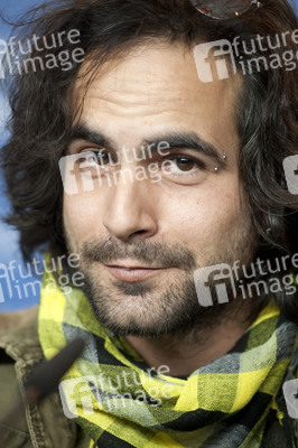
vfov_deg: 11.1
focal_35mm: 185
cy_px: 224
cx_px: 149
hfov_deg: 7.4
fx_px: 2301
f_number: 5
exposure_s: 1/200
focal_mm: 185
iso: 1600
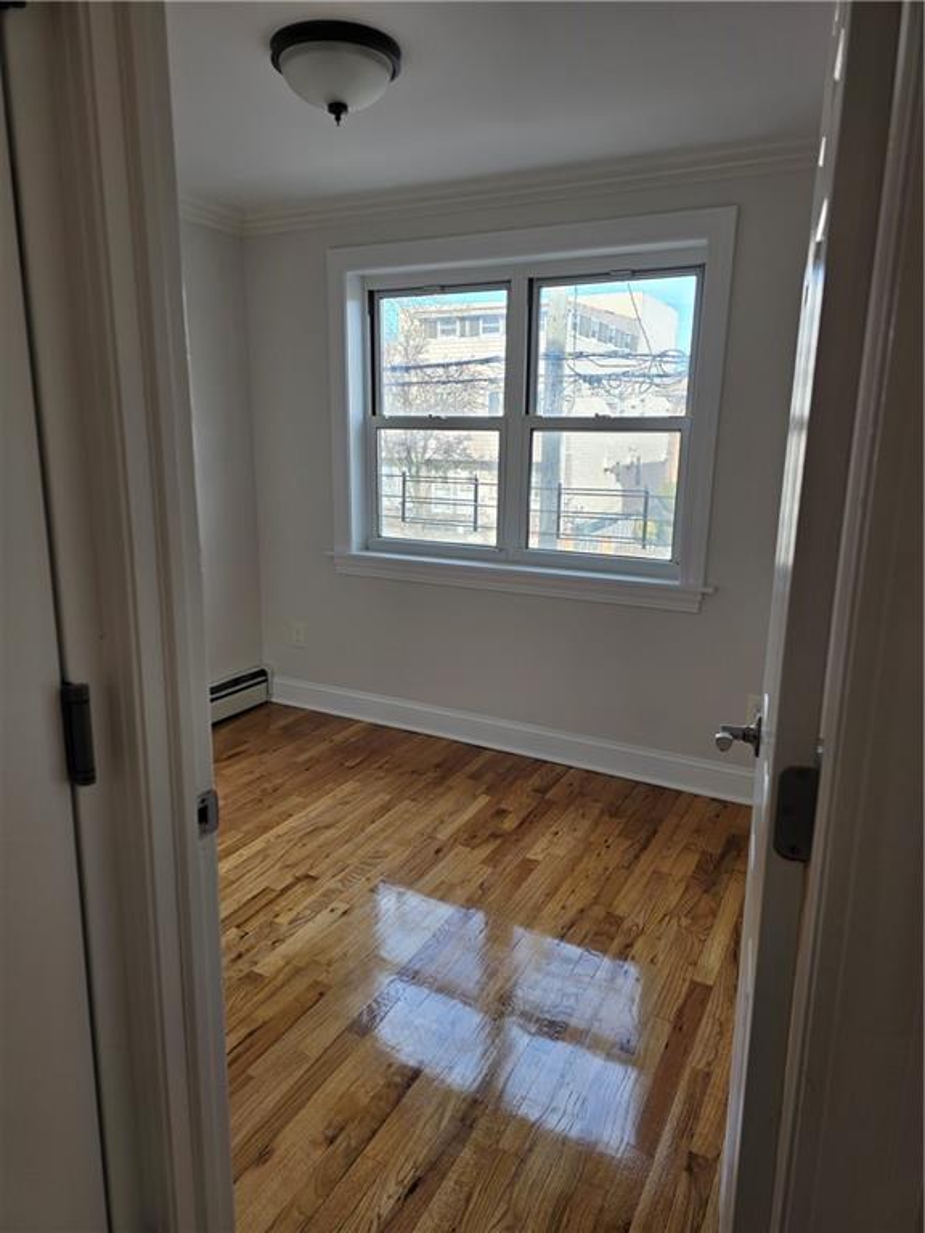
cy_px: 616
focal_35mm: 23
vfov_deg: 73.9
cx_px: 462
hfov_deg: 58.9
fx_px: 819
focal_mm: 6.3
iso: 32
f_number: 1.7
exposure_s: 1/180
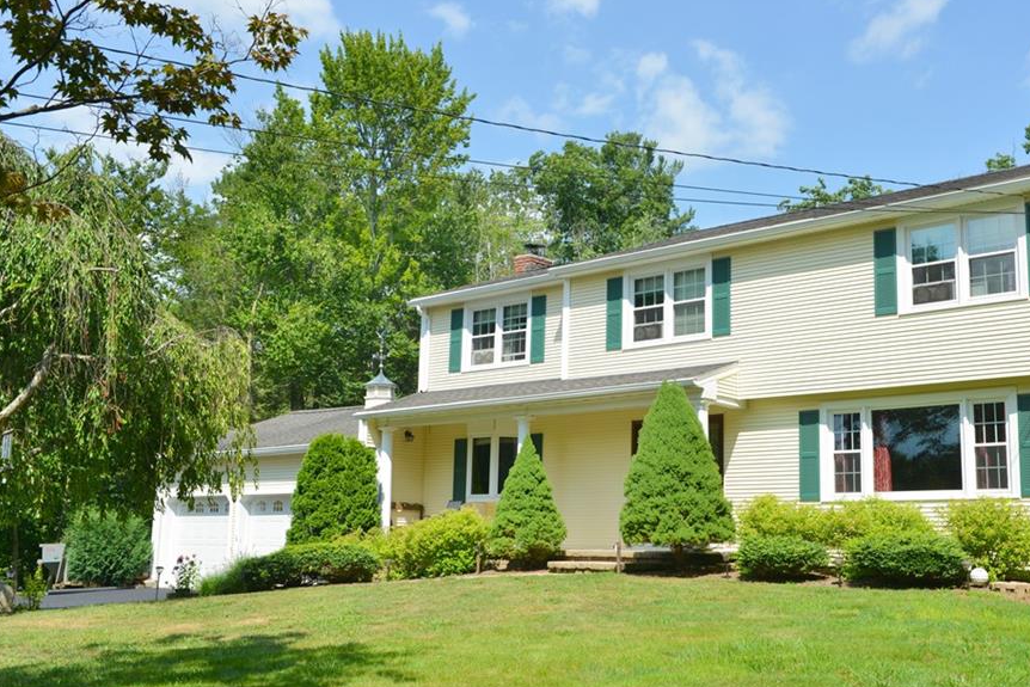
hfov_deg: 50.4
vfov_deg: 35.0
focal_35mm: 38
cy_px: 383
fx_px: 1087
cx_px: 605
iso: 640
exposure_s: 1/1250
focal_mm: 32
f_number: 8
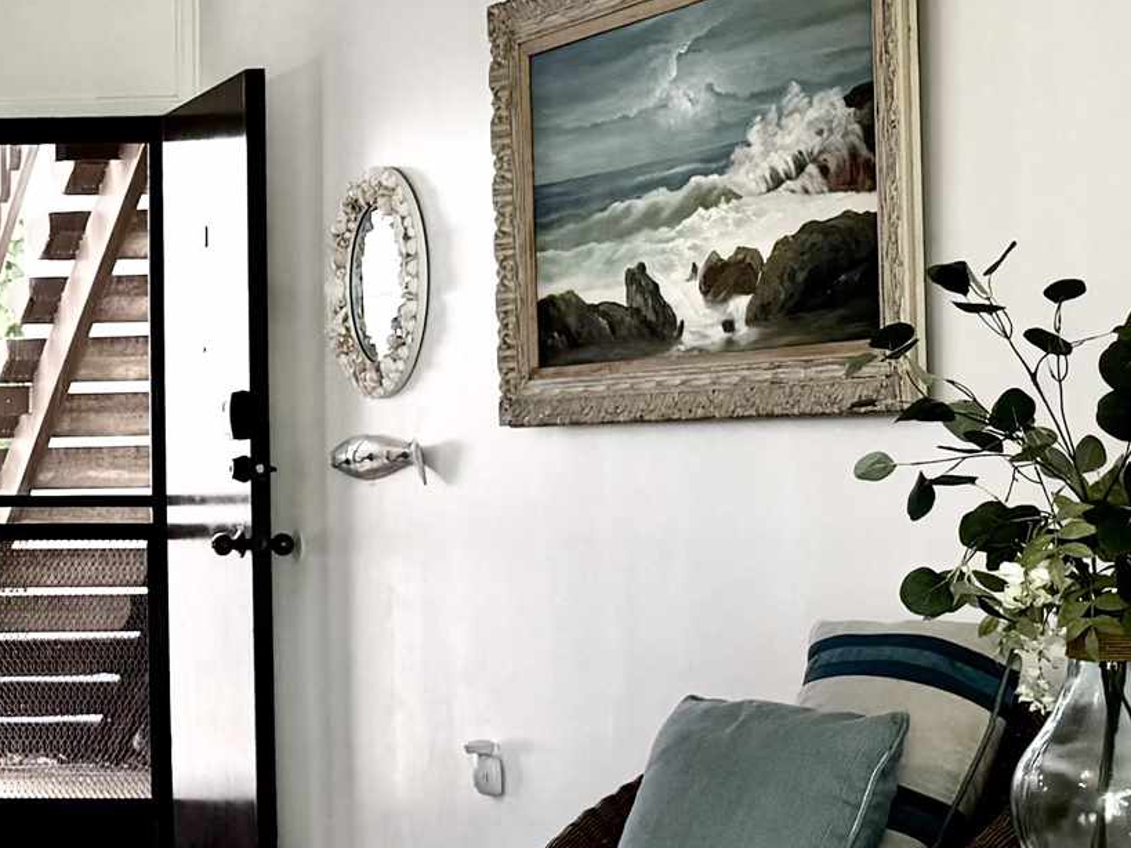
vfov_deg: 16.4
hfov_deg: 18.6
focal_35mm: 90
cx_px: -681
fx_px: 2940
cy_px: 439
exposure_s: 1/120
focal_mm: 6.76
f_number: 1.78
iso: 80
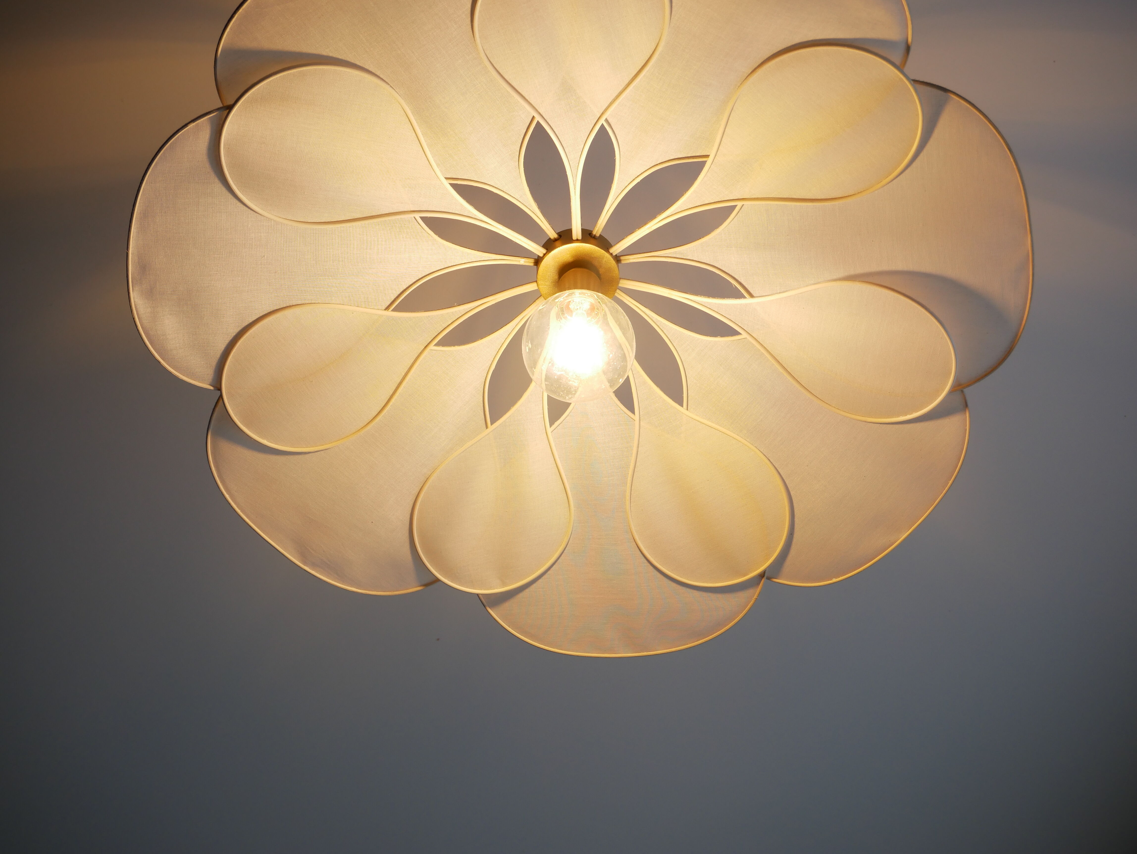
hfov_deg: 41.2
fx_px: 1512
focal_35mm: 46
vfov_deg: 31.5
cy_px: 427
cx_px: 568
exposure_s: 1/60
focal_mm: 23
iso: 320
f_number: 5
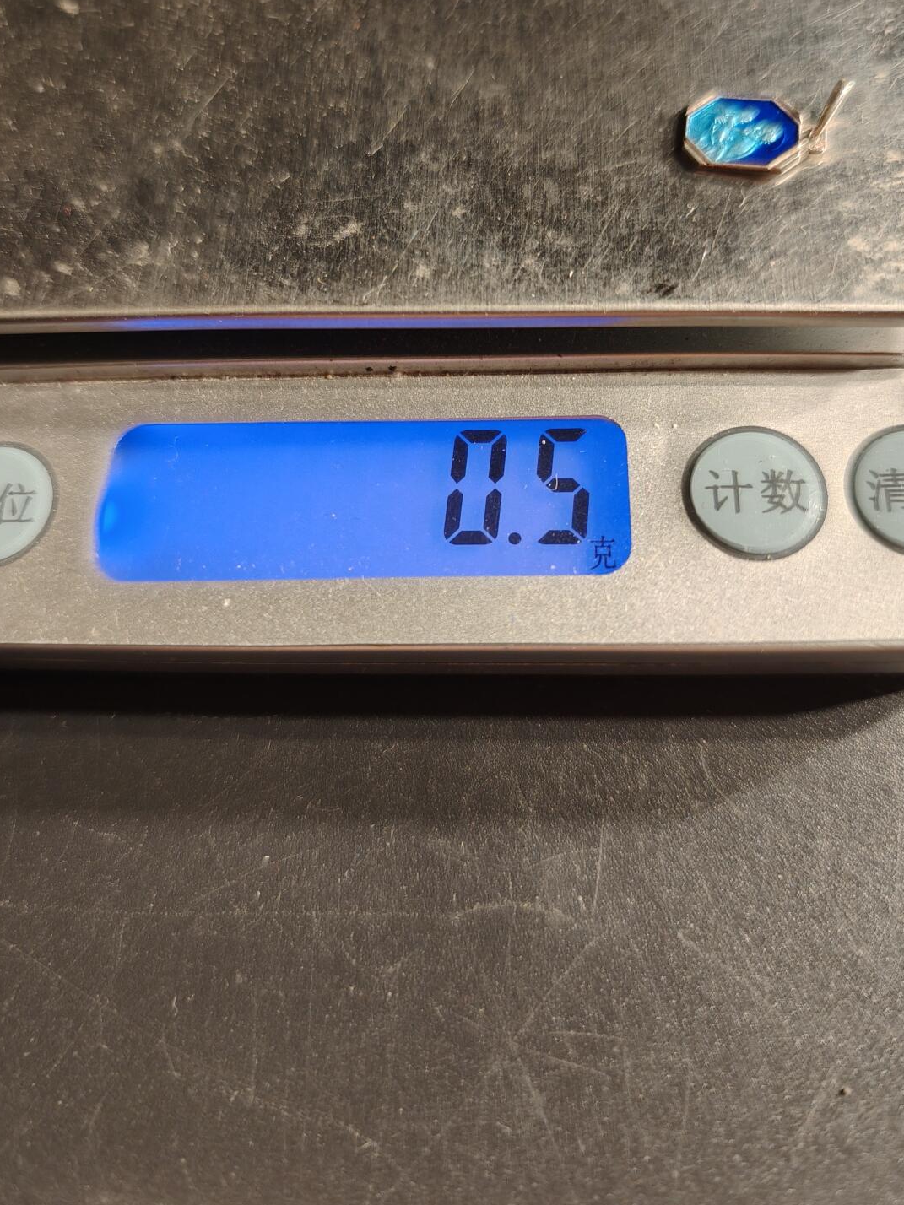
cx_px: 481
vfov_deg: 61.2
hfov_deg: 48.2
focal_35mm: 29
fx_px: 1010
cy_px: 485
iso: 160
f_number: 1.6
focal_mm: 6.06
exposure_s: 1/100
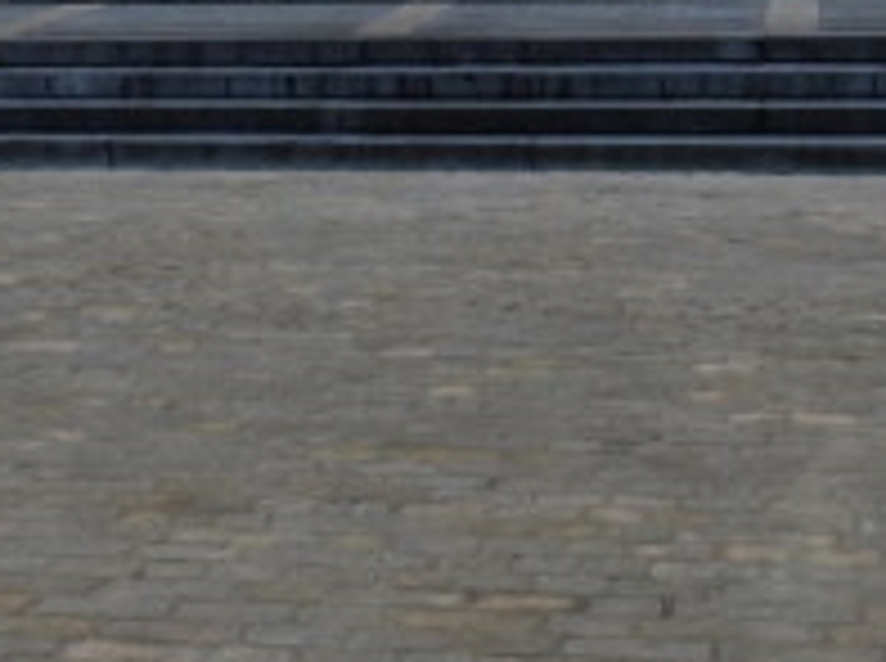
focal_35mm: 96
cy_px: -446
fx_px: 2453
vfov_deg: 14.0
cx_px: 412
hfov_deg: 20.5
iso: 125
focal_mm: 4.5
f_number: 3.7
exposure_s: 1/640
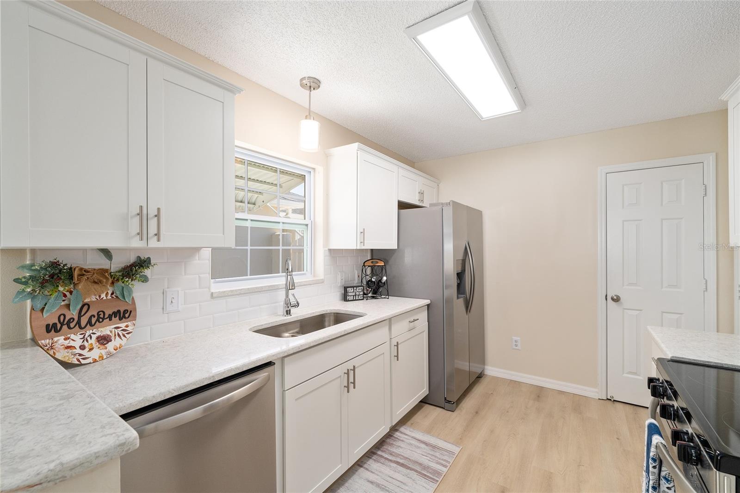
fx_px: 308
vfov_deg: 77.3
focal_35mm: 15
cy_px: 246
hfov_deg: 100.4
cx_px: 370
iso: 400
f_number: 8
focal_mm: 15
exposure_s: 1/50
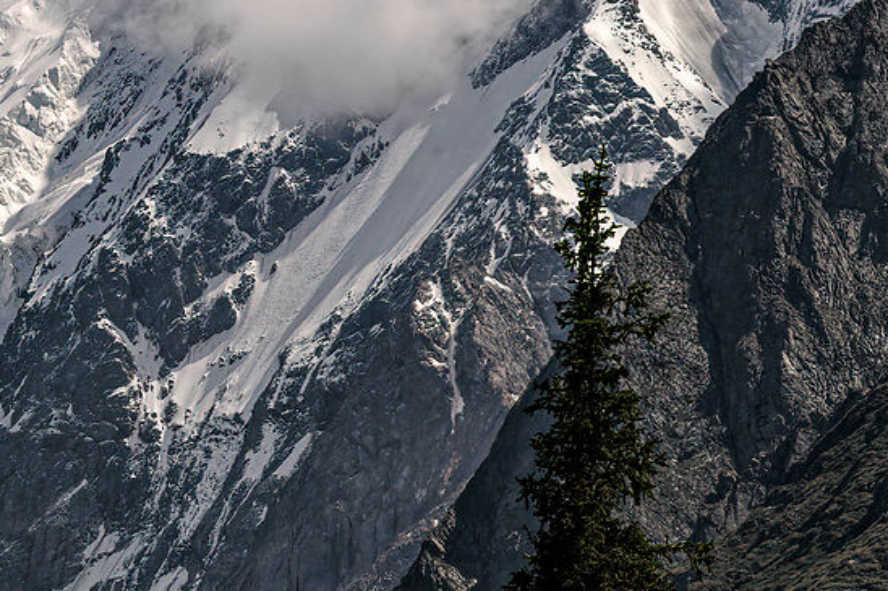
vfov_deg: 3.0
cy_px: 622
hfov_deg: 4.4
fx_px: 11343
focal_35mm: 460
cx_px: -872
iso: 100
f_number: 10
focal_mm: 105
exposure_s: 1/500
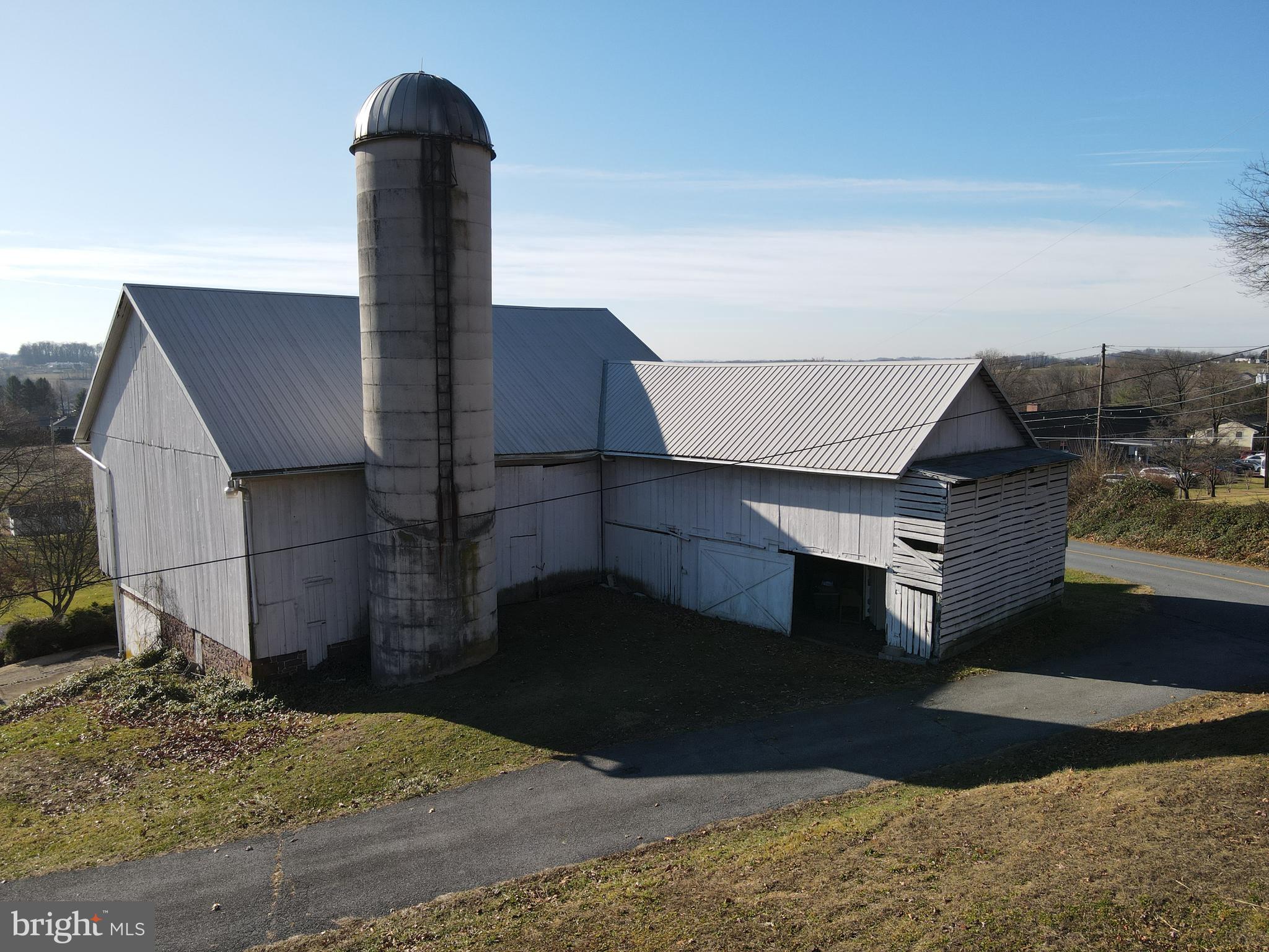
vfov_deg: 56.8
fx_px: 880
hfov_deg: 71.6
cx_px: 634
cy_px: 476
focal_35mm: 24
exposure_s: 1/640
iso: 100
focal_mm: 4.5
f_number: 2.8
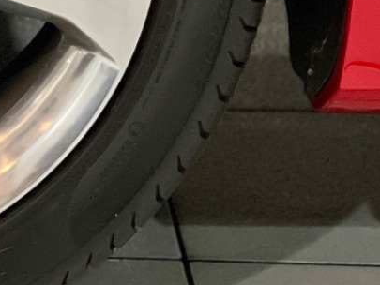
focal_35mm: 365
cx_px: -144
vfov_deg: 4.0
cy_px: -179
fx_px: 4008
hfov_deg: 5.4
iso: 400
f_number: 2.8
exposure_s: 1/30
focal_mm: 9
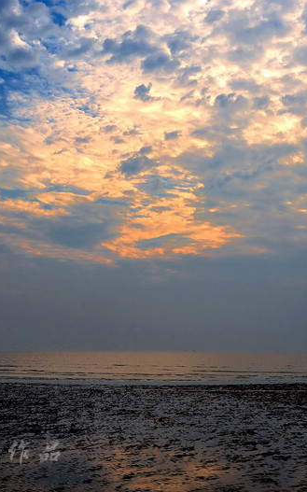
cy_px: 247
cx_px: 264
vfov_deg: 39.6
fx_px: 683
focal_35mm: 51
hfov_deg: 24.7
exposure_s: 1/160
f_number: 11
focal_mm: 22
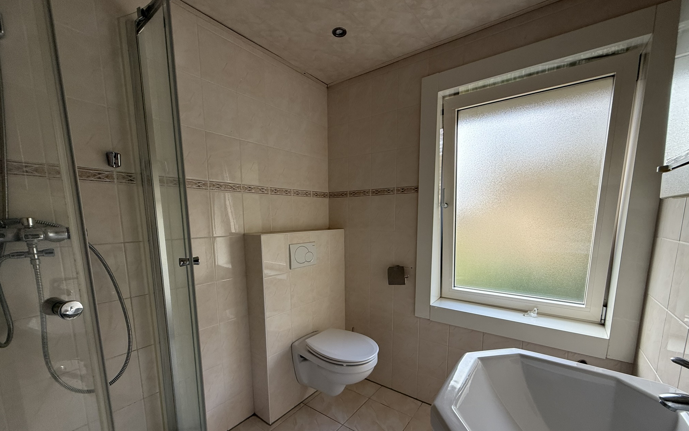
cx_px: 343
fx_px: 282
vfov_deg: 74.0
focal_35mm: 15
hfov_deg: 101.5
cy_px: 259
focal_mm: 2.22
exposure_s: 1/99
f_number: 2.2
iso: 125
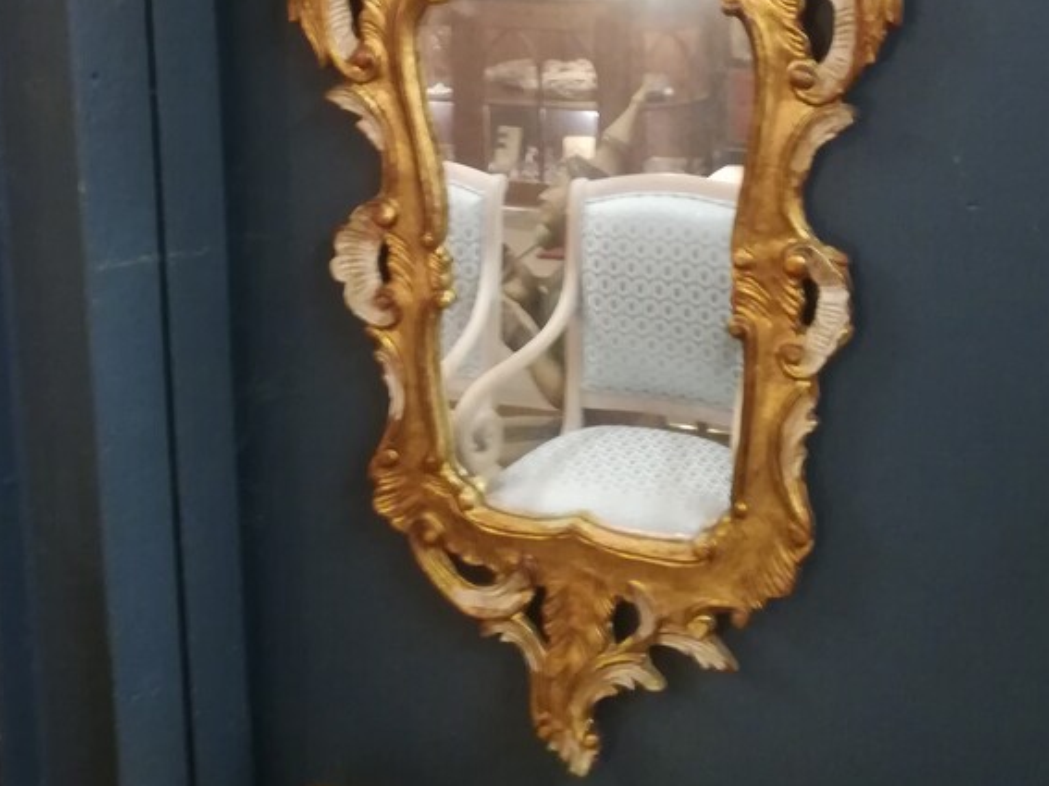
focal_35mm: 48
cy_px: 81
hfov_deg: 39.7
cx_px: 514
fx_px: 1454
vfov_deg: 29.1
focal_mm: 3.83
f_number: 2.2
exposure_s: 1/14.3
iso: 640
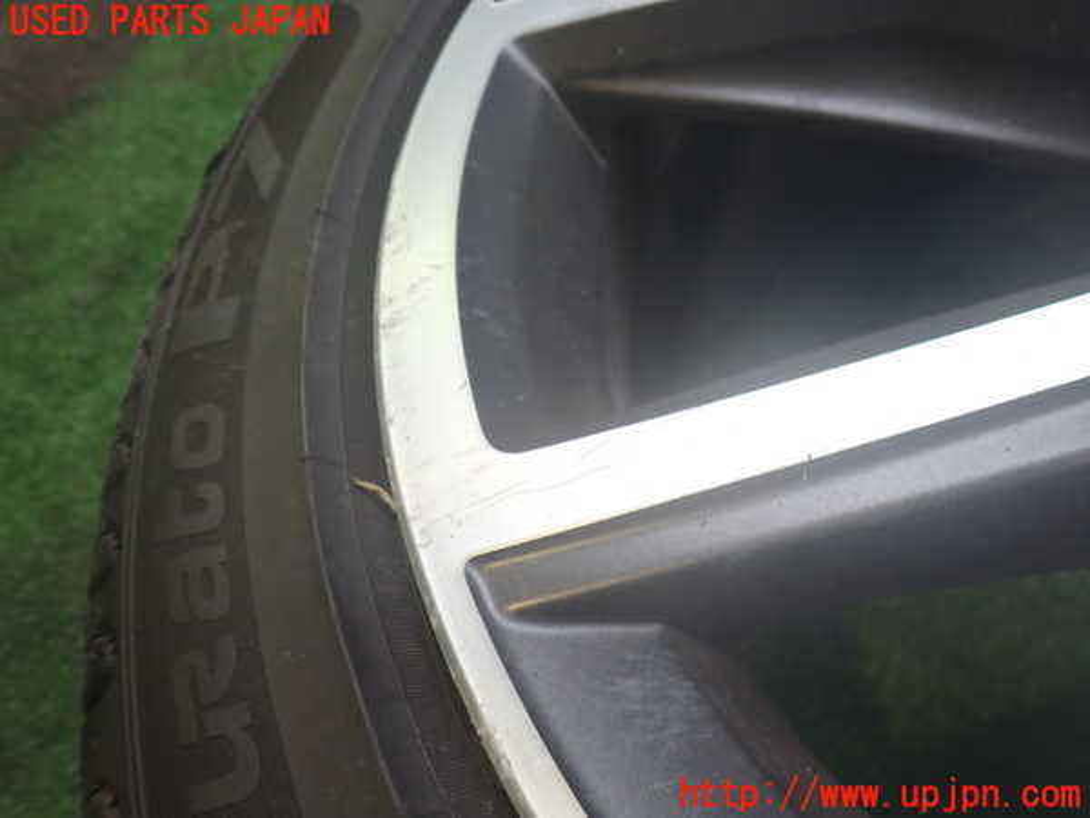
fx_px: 945
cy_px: 409
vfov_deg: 46.8
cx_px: 545
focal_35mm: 30
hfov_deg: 60.0
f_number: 2.3
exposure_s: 1/60
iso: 200
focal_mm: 5.4
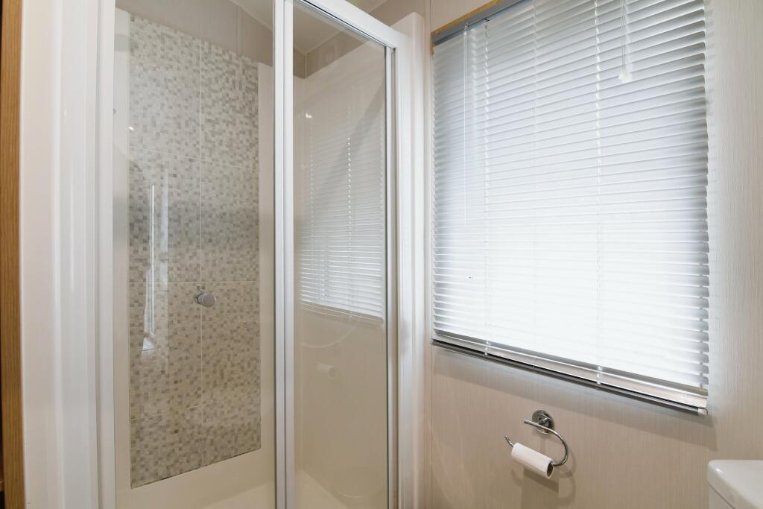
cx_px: 382
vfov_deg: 73.8
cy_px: 254
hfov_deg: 96.7
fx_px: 339
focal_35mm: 16
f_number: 7.1
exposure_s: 1/8
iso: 200
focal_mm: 11
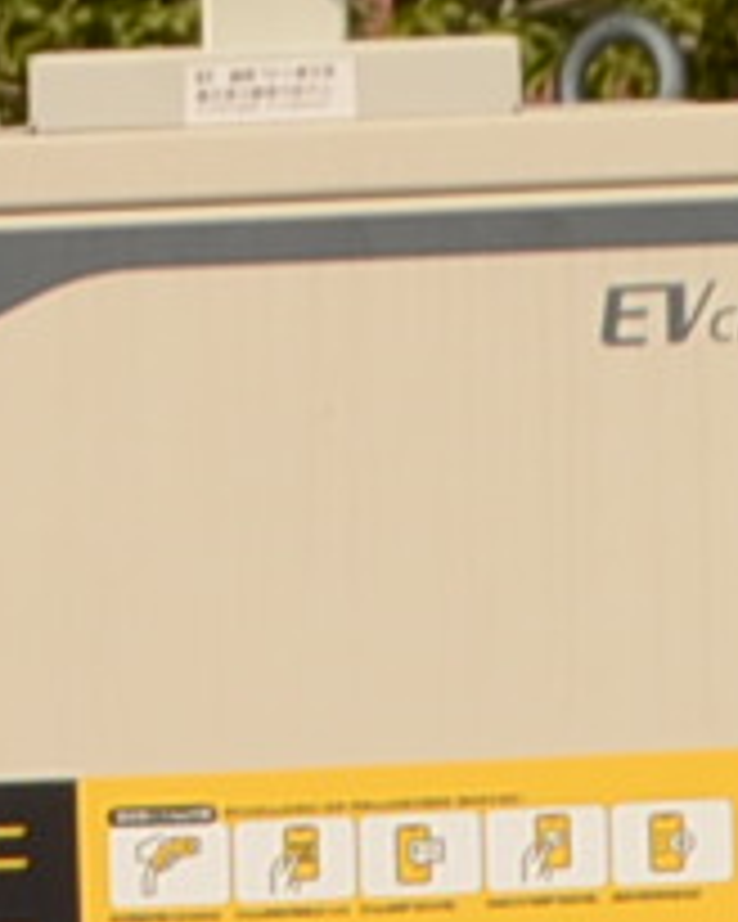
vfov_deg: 5.0
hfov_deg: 4.1
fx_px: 10157
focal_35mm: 372
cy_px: 2465
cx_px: -778
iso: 100
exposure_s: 1/320
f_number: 9
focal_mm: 22
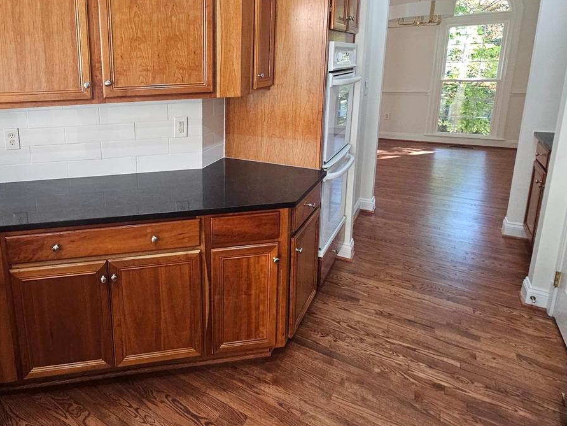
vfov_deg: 61.9
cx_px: 141
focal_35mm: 21
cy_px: 142
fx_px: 344
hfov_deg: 73.4
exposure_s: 1/60
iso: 200
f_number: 2.2
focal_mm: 2.2
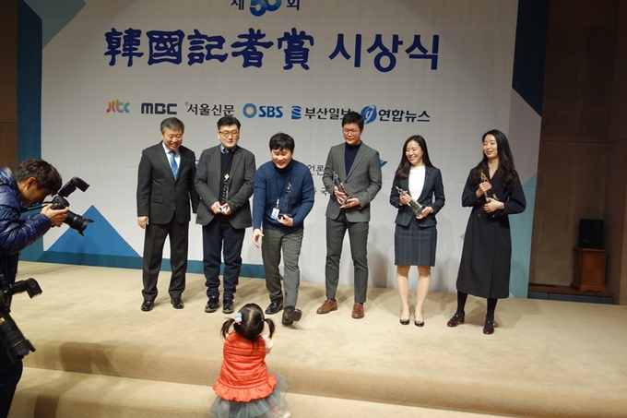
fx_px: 488
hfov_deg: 65.5
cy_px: 209
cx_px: 314
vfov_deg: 46.4
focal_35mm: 28
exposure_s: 1/80
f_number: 1.8
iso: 125
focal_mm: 10.4
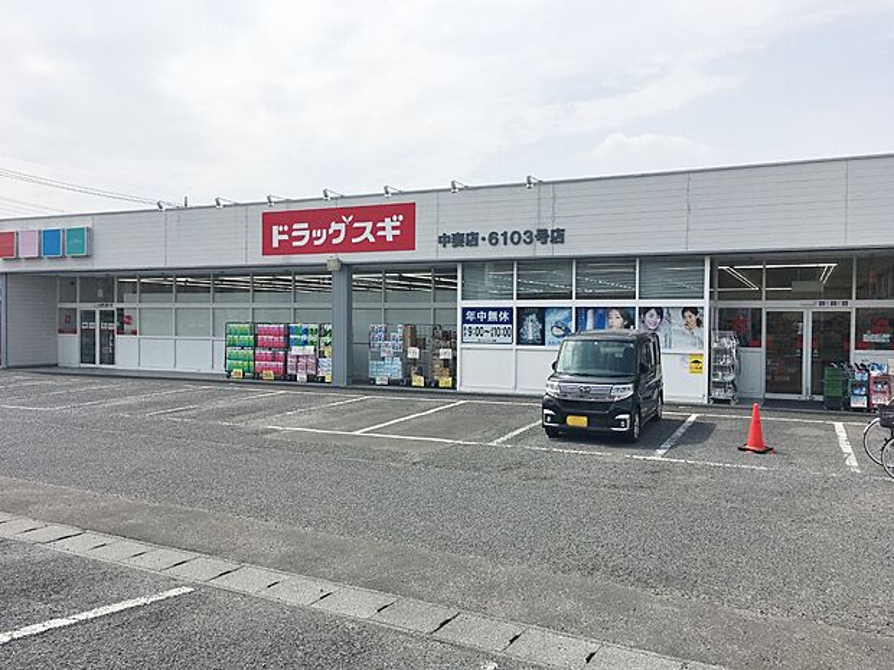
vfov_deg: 48.2
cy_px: 335
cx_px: 447
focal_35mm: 29
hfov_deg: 61.7
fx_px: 749
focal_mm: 4.15
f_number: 2.2
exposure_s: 1/3344
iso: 25
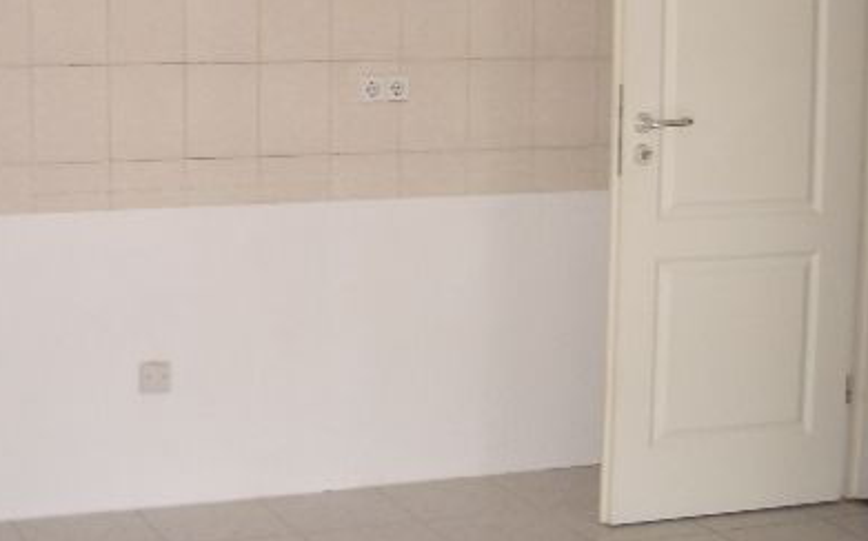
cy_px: 164
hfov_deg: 26.8
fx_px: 1797
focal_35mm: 76
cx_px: 233
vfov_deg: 17.1
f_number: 2.6
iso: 80
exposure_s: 1/40
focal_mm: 5.8
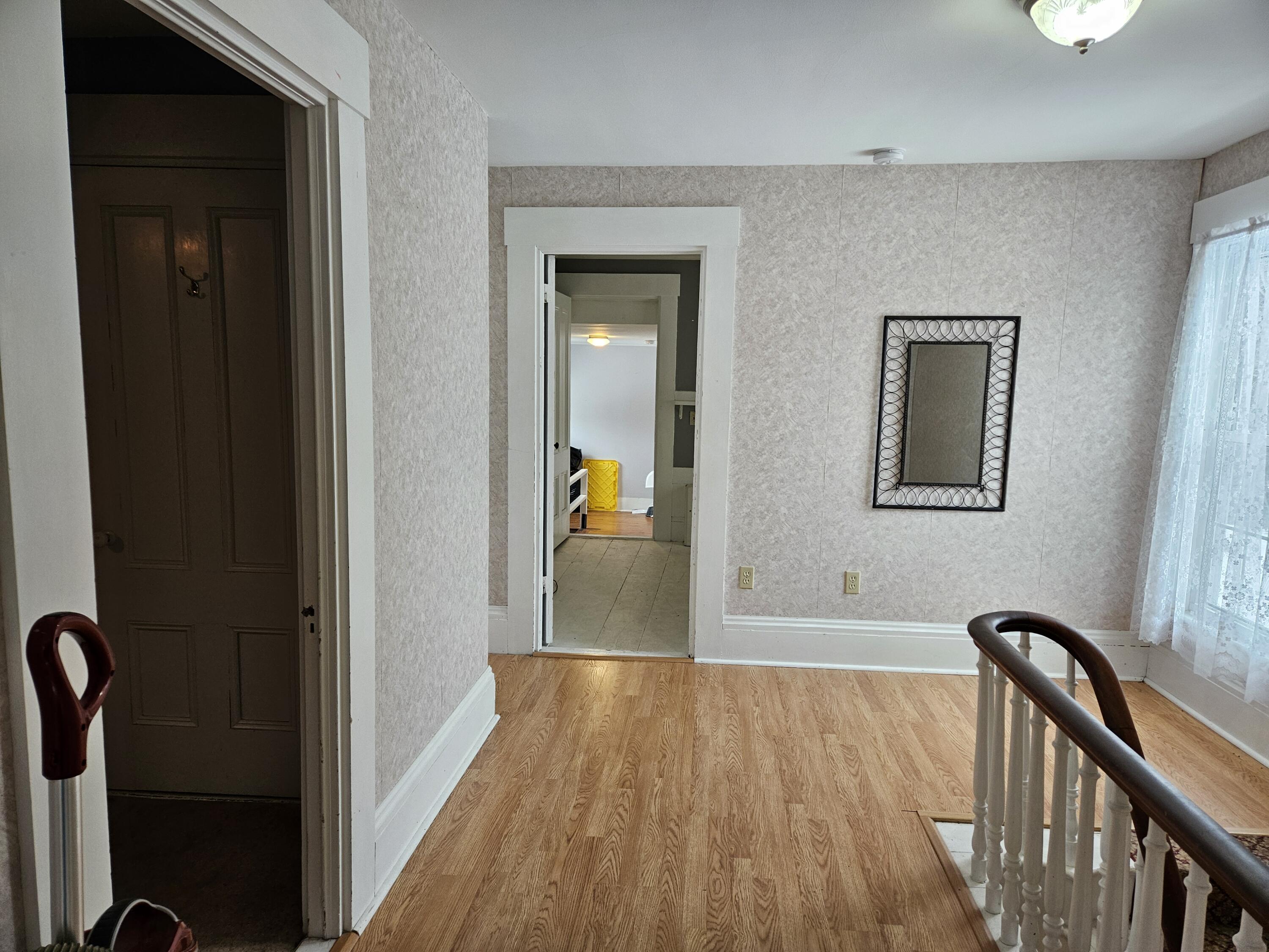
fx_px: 843
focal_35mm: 23
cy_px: 476
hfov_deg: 73.9
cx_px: 634
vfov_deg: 58.9
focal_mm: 5.4
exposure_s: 1/120
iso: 125
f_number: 1.8
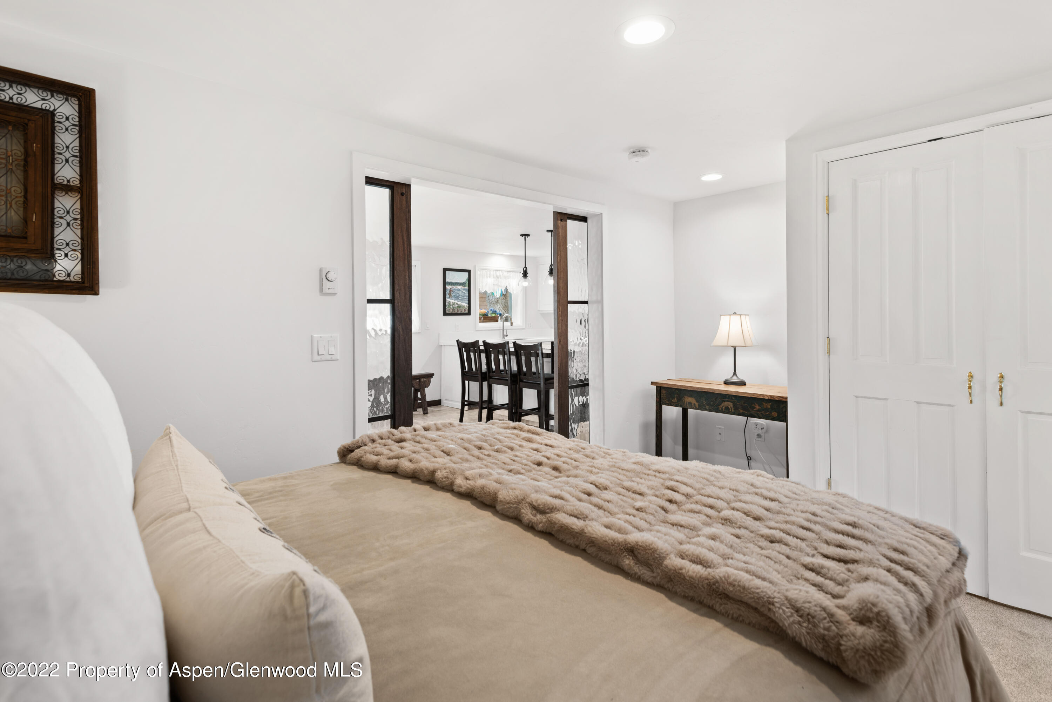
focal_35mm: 17
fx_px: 497
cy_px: 351
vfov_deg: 70.5
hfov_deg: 93.3
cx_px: 526
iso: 100
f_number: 7.1
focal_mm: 17
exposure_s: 2.5
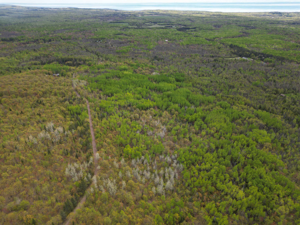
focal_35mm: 24
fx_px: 208
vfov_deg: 56.8
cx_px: 150
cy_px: 112
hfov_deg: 71.6
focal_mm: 6.72
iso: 130
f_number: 1.7
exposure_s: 1/1500
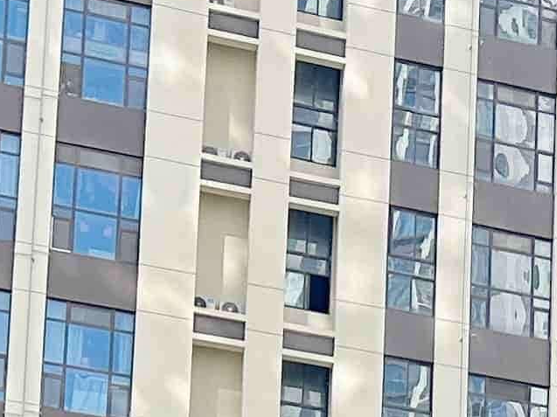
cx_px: 934
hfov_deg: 12.1
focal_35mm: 152
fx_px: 2444
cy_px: 1085
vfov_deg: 8.7
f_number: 1.78
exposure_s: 1/1880
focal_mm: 6.86
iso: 80
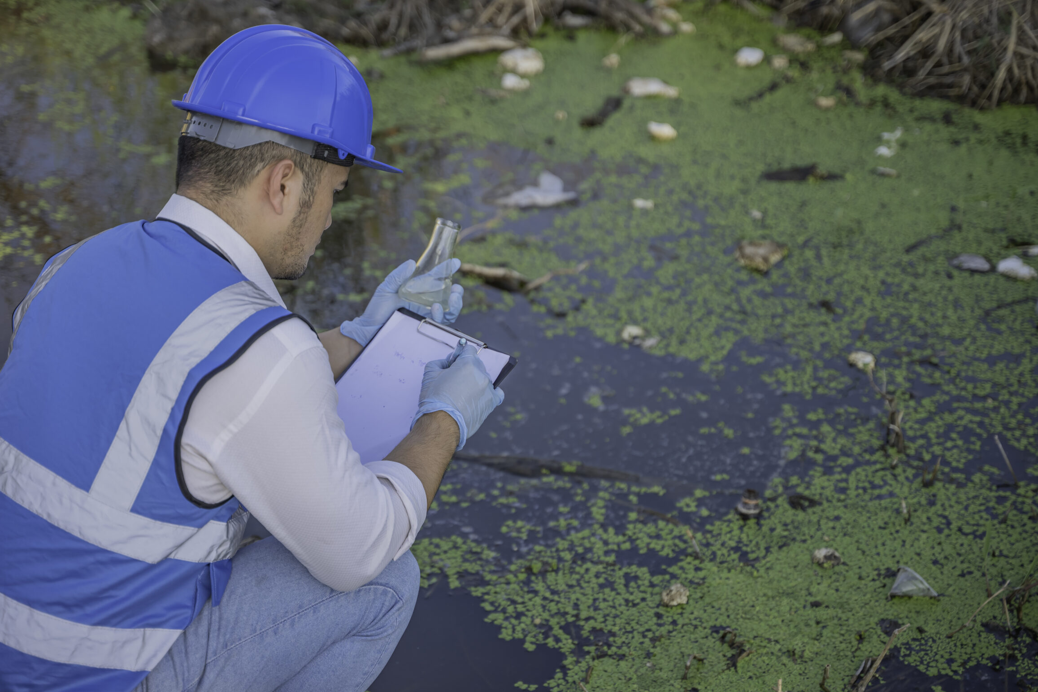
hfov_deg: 27.7
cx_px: 499
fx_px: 2105
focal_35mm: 73
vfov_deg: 18.7
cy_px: 318
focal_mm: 66
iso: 100
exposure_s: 1/500
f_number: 2.8
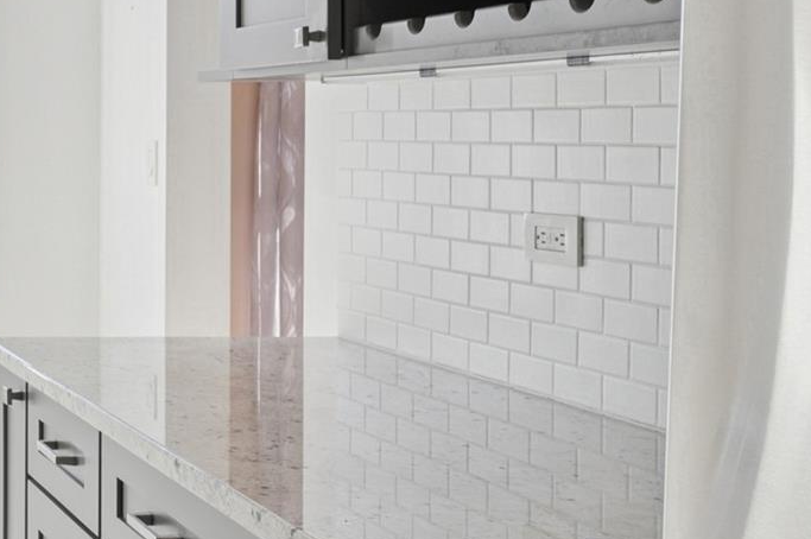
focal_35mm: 60
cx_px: -355
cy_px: 224
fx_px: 1350
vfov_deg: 22.6
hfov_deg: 26.1
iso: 200
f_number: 11
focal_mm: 20
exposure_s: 1/20
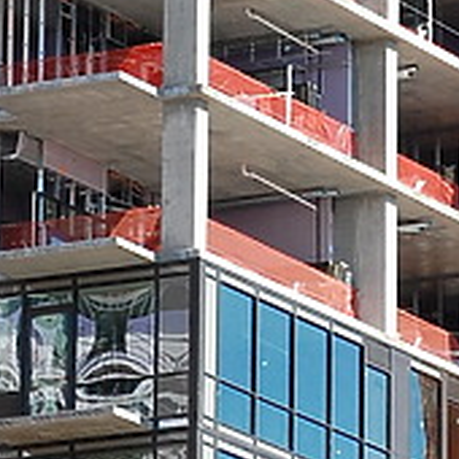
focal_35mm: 437
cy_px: -51
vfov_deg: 4.0
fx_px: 6559
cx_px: 234
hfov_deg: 4.0
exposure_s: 1/250
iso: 360
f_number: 10
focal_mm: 65
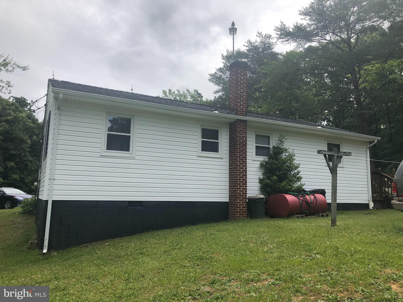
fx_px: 326
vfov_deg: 49.7
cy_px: 151
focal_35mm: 28
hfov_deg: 63.4
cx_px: 202
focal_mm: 3.99
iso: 20
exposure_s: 1/2558
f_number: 1.8
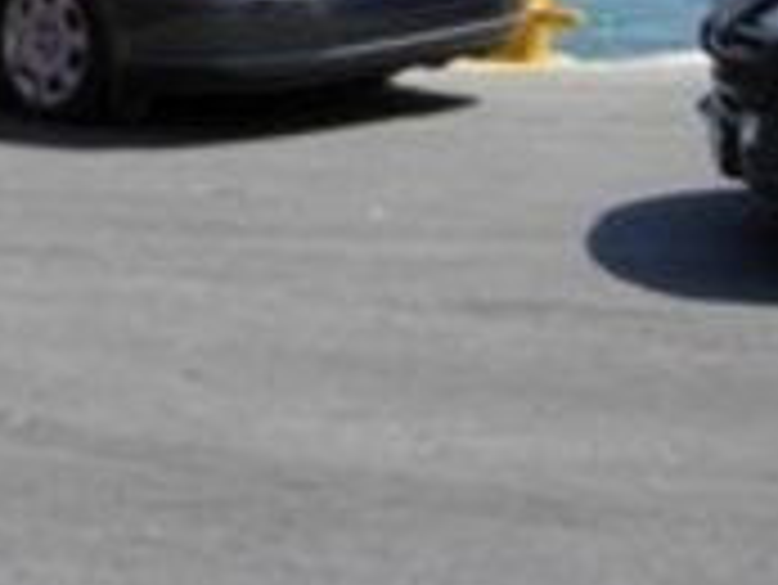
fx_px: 2811
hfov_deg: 15.2
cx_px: -139
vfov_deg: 11.3
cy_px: -346
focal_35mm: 125
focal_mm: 7.5
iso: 50
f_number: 6.1
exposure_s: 1/271
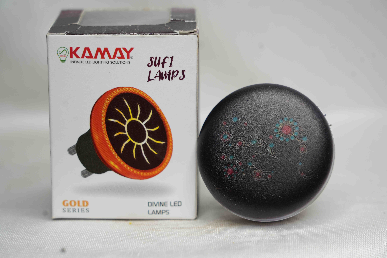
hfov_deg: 19.6
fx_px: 1118
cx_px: 194
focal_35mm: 104
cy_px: 129
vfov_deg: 13.2
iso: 250
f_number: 5.6
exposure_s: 1/60
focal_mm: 104
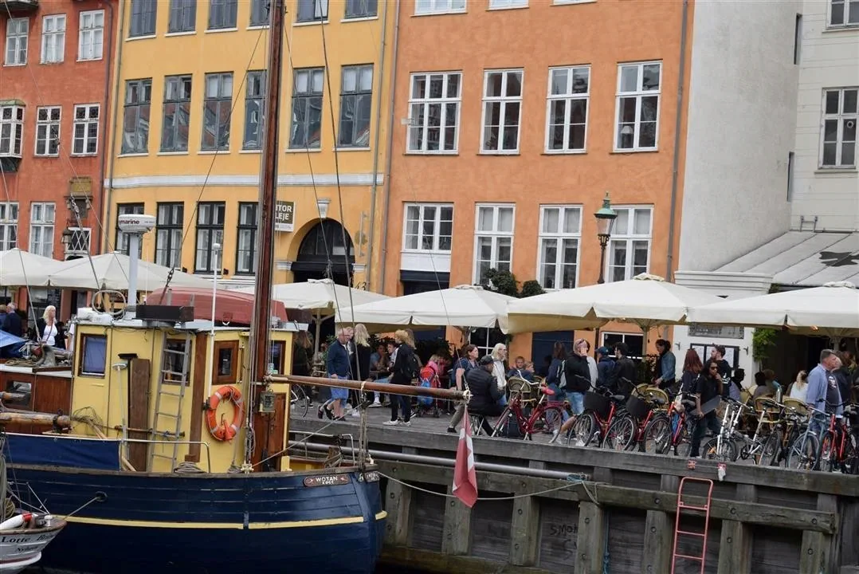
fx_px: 1719
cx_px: 430
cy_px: 287
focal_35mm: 72
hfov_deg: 28.1
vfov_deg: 18.9
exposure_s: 1/250
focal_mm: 48
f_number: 8
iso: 320
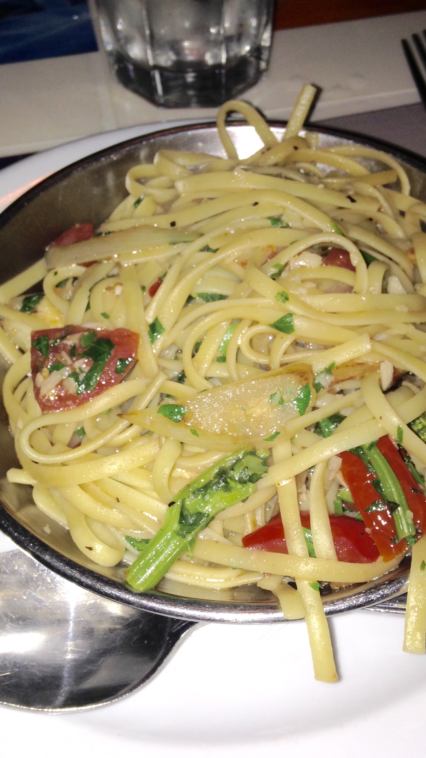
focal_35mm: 43
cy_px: 384
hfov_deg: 27.6
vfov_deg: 47.4
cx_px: 262
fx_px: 864
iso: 50
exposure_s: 1/78
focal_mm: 4.12
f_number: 2.4
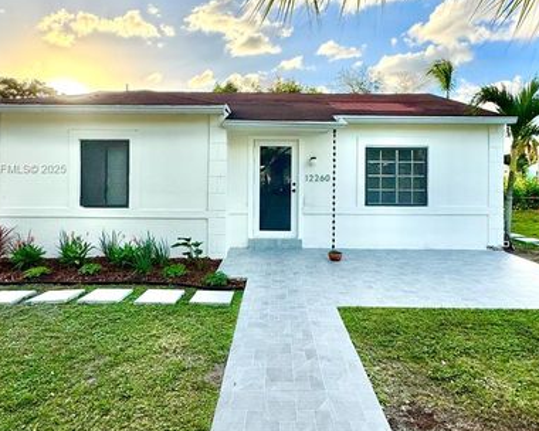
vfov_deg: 58.2
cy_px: 169
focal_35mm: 24
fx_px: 383
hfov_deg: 70.3
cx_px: 274
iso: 50
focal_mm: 2.22
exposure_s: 1/1346
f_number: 2.2
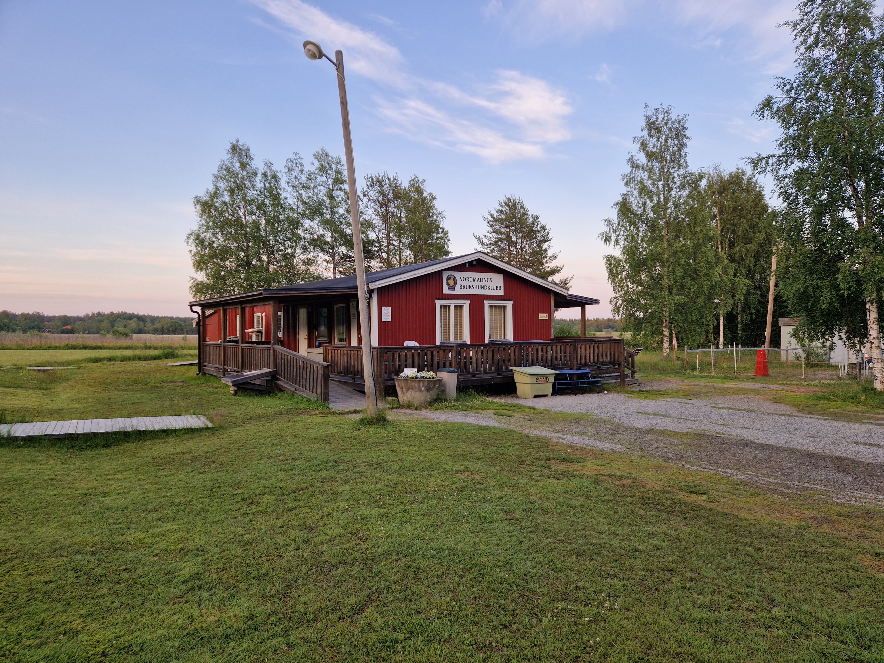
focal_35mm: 23
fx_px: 587
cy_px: 332
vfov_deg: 58.9
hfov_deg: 73.9
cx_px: 442
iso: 50
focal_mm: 5.4
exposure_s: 1/180
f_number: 1.8
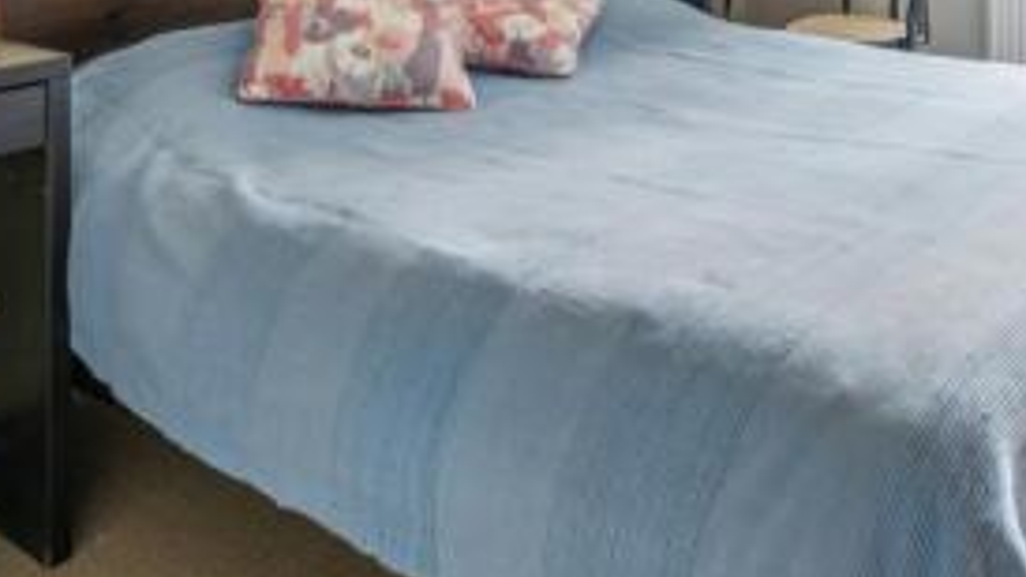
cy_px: -212
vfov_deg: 24.9
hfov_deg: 46.8
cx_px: 872
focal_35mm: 40
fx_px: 1088
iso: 640
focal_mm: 16
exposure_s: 1/25
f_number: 6.3
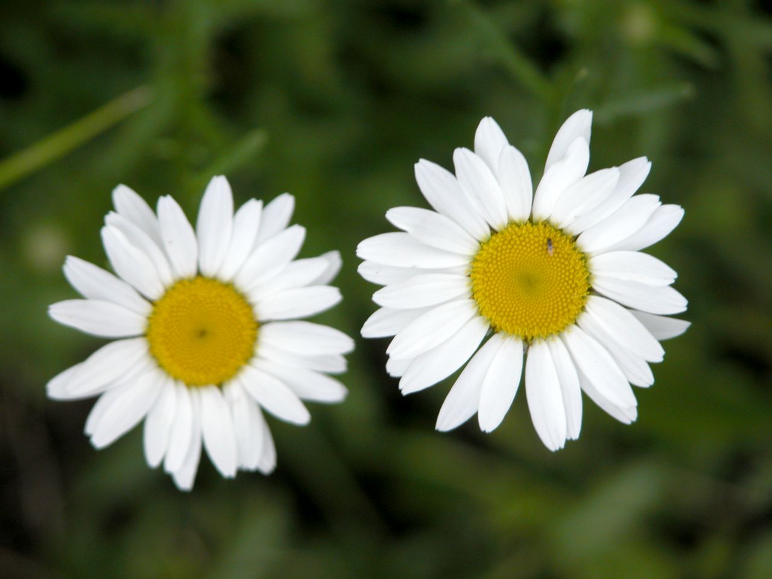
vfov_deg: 5.3
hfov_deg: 7.1
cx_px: 386
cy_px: 290
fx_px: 6245
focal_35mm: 280
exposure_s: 1/102
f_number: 4.2
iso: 100
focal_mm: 71.2
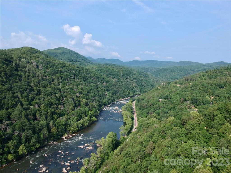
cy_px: 86
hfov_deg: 69.4
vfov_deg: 54.9
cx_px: 116
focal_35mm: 25
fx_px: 167
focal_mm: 4.49
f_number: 2.6
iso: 100
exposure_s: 1/800
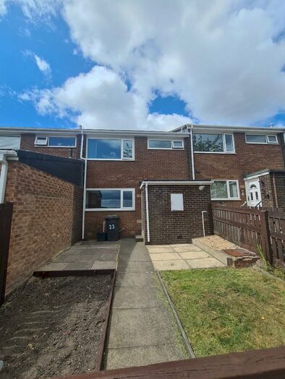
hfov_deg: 89.9
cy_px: 190
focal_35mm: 13
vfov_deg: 106.2
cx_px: 142
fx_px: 143
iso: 64
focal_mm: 2.22
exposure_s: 1/2264
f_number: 2.2
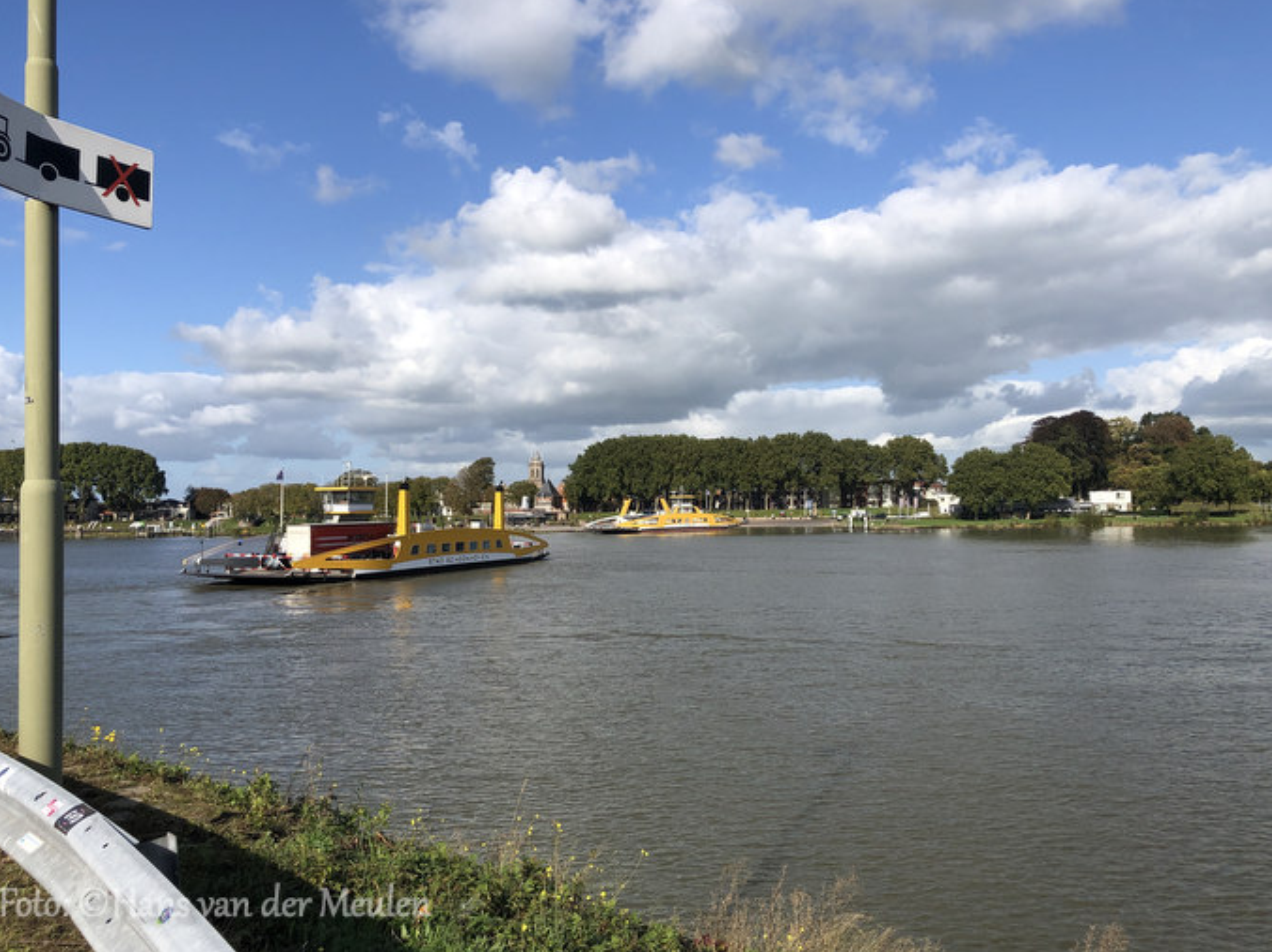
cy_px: 484
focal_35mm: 29
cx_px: 623
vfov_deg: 48.2
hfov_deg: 61.7
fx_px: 1065
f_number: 1.8
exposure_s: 1/2558
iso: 20
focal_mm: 3.99
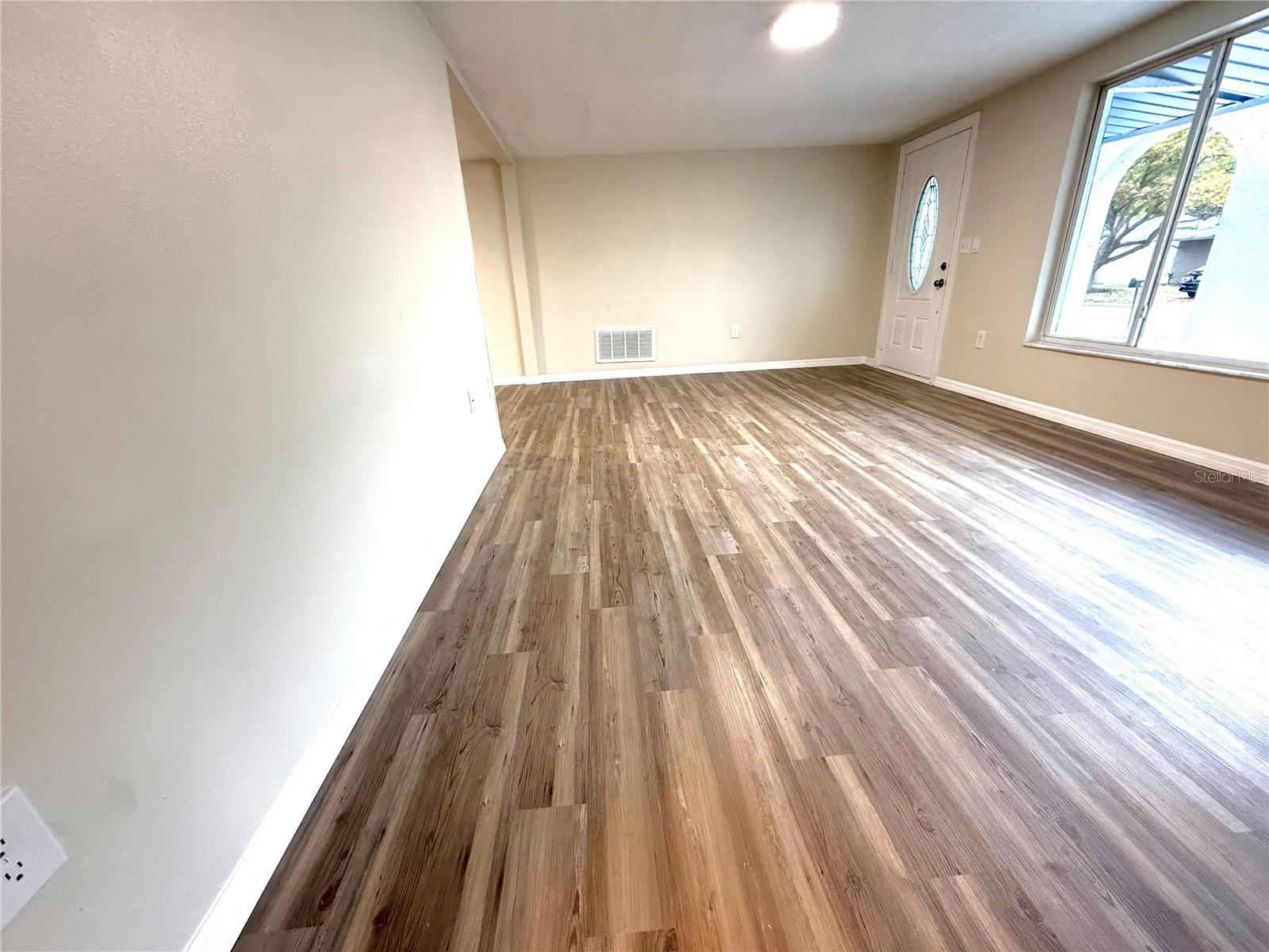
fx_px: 513
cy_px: 476
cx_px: 634
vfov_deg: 85.7
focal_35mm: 14
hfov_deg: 102.1
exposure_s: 1/60
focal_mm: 2.22
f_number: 2.2
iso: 200
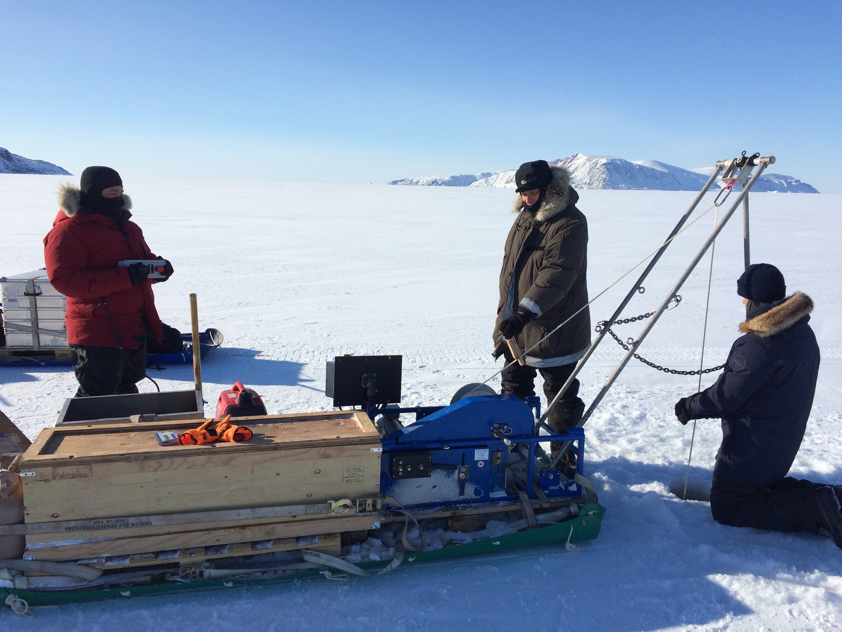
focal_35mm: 29
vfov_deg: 48.2
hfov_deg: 61.7
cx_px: 421
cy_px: 316
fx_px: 705
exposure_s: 1/3731
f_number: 2.2
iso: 32
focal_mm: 4.15
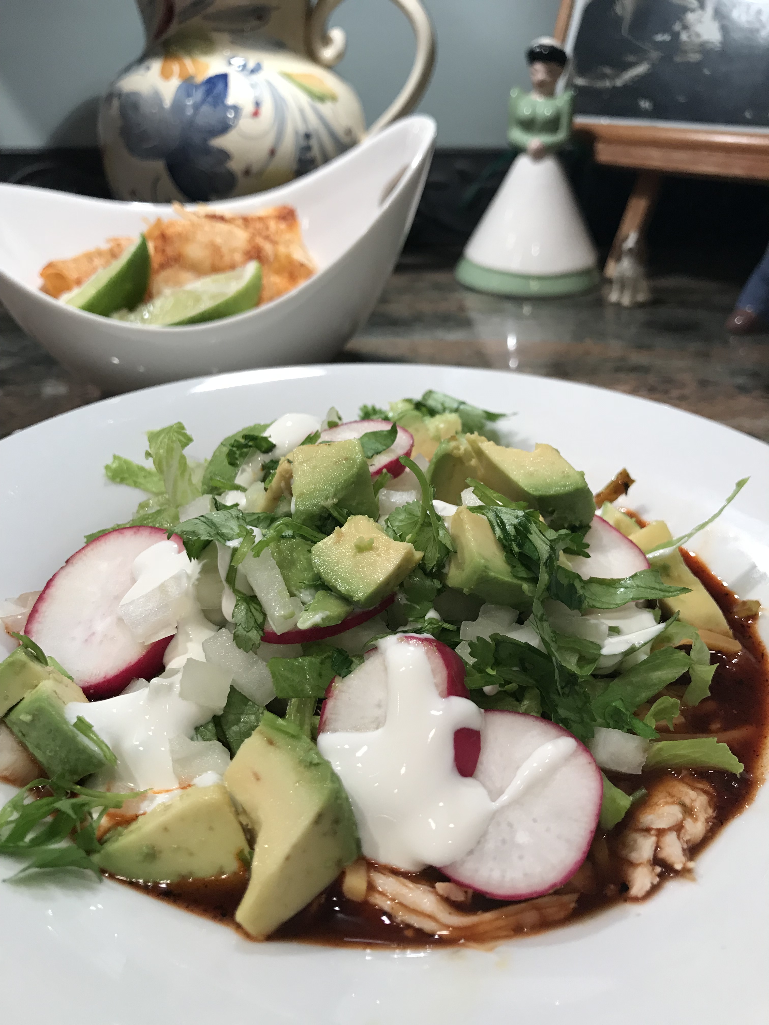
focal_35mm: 28
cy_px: 512
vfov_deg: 63.4
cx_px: 384
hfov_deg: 49.7
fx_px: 829
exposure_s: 1/40
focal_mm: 3.99
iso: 25
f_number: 1.8
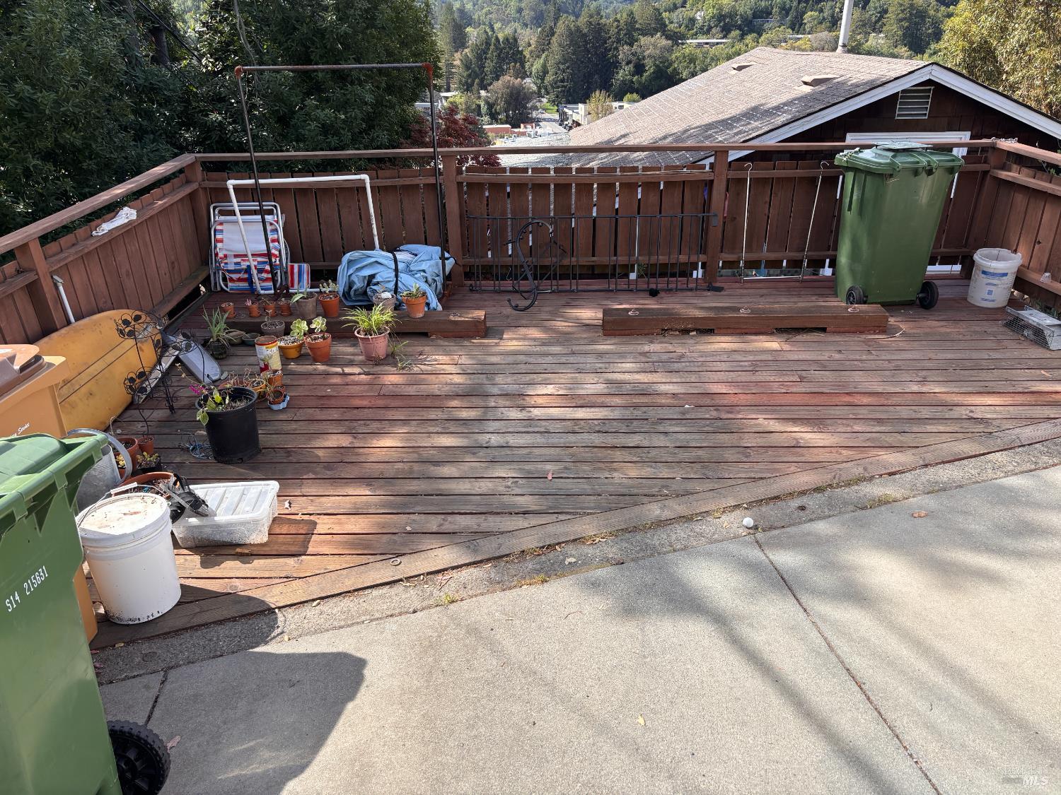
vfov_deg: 53.1
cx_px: 530
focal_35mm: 26
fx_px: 797
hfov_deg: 67.3
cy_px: 398
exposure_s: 1/1248
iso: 50
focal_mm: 5.96
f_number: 1.6
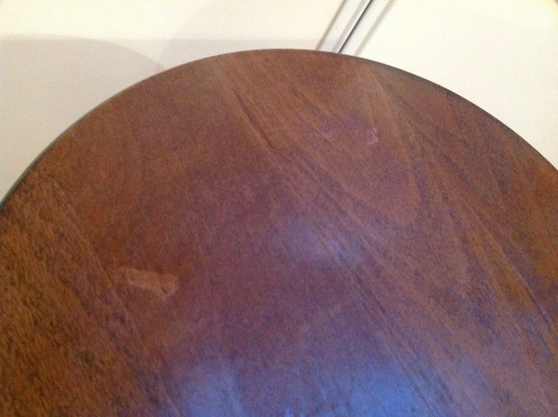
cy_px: 208
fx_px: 563
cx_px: 279
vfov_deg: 40.6
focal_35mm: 35
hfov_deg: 52.7
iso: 800
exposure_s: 1/15
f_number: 2.4
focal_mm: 4.28
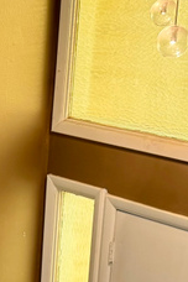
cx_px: -141
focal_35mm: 112
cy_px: 334
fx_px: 877
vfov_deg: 17.5
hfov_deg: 11.4
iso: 250
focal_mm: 6.76
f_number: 1.78
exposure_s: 1/60
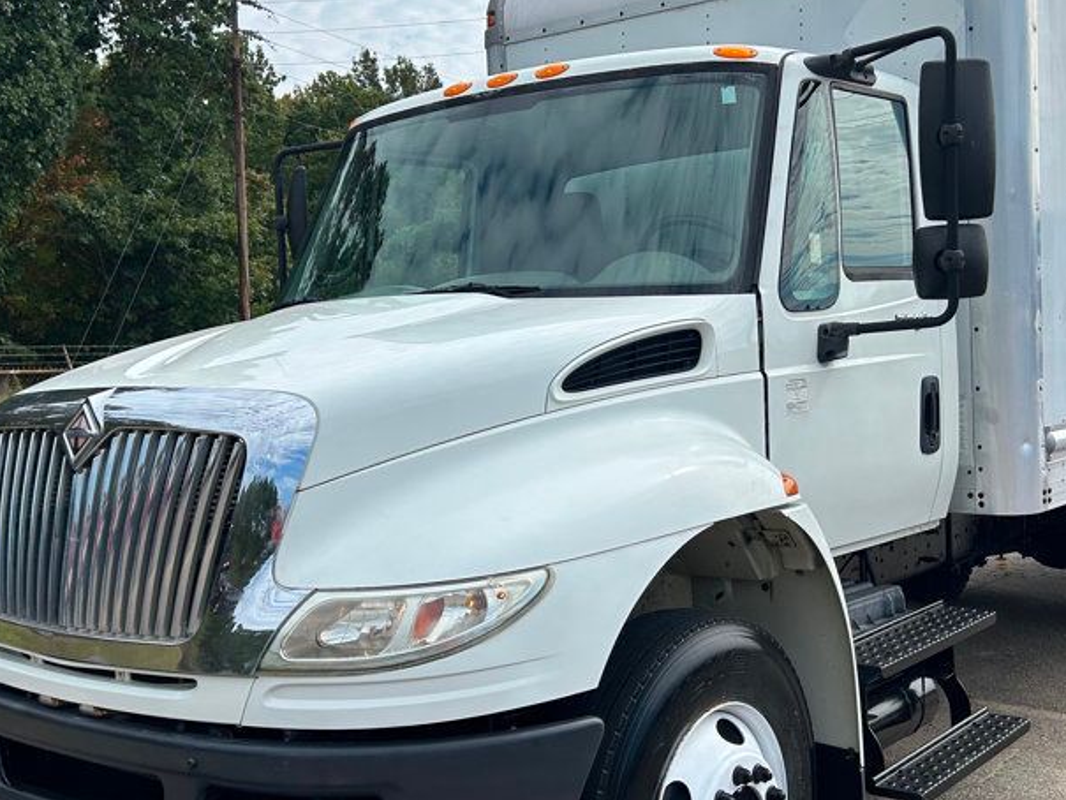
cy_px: 409
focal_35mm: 44
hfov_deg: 42.8
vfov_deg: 32.9
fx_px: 1355
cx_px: 629
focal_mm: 5.7
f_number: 1.5
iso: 50
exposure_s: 1/5587
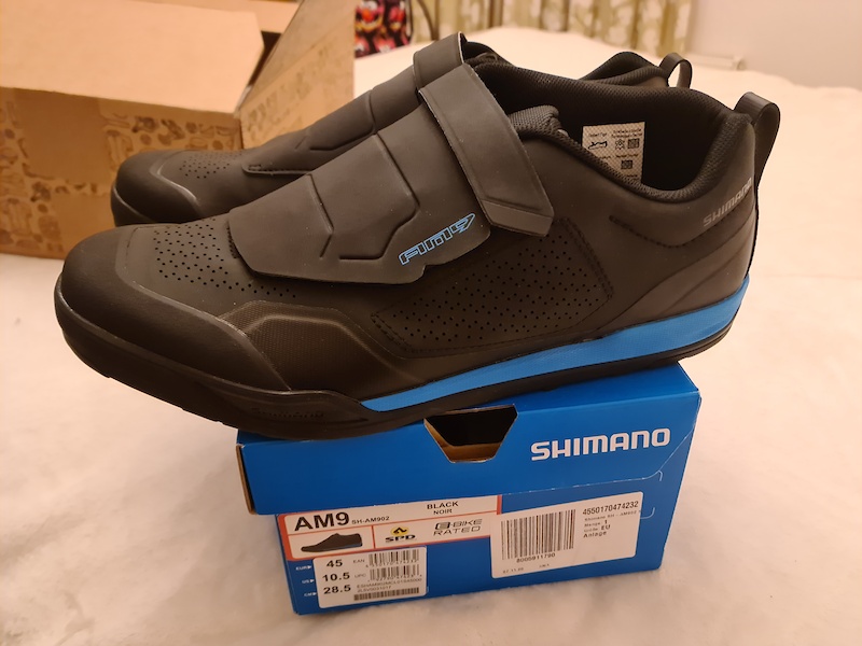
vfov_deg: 51.4
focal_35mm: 27
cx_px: 431
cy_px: 323
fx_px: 672
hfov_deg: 65.3
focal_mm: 5.9
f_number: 2
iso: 640
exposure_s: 1/25
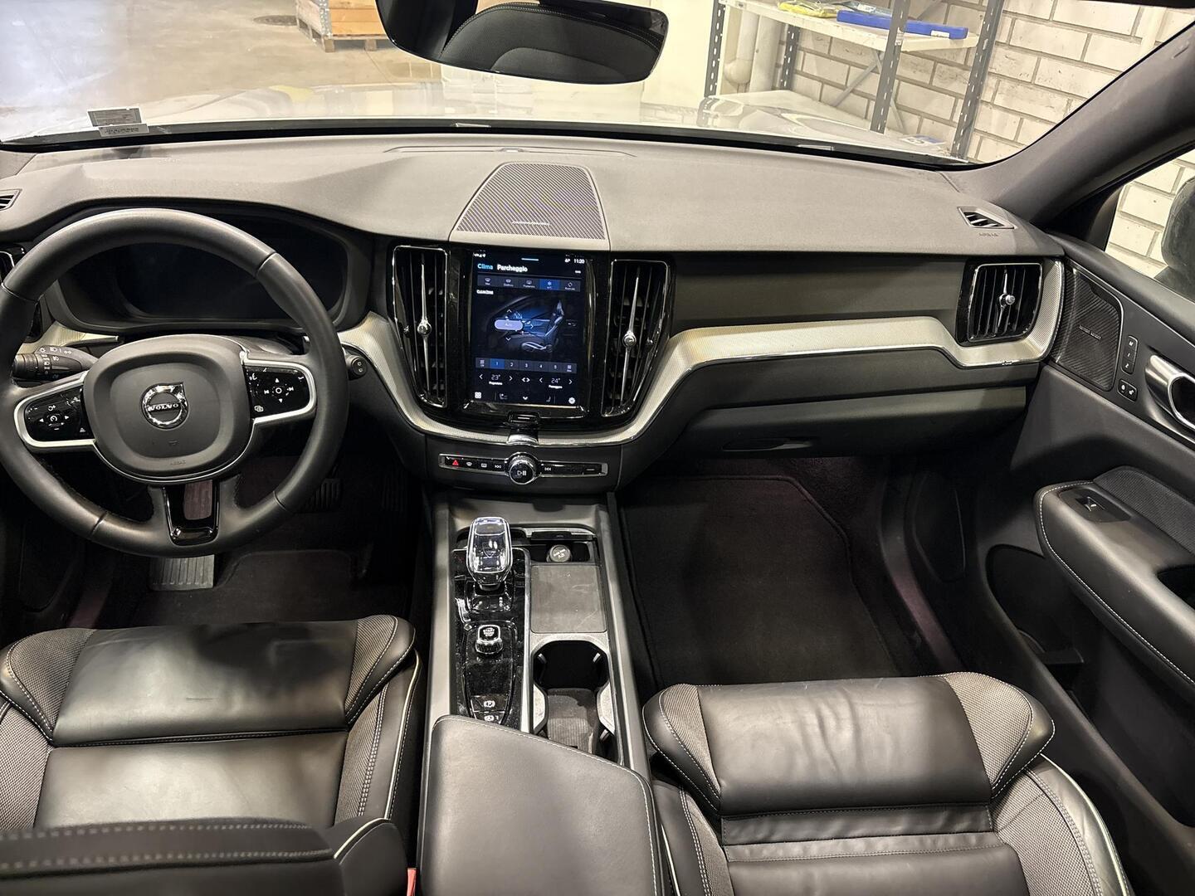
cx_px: 598
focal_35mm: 26
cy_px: 448
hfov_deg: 67.3
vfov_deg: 53.1
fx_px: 898
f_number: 1.6
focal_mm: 5.96
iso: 500
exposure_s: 1/42
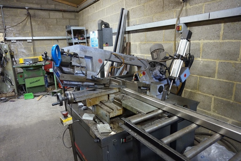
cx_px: 120
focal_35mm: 24
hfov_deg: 73.7
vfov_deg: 53.1
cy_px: 80
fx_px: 161
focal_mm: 16
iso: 3200
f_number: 3.5
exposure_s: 1/80
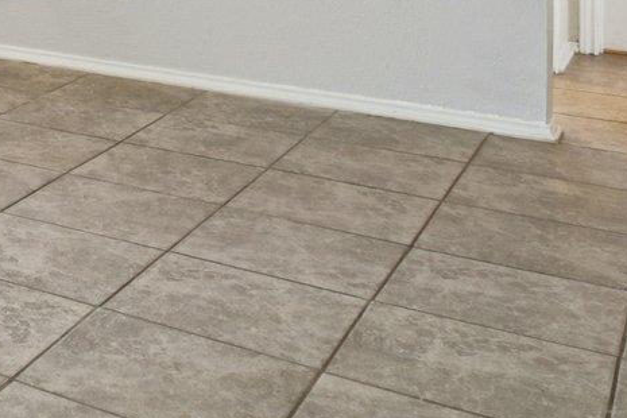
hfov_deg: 23.3
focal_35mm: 66
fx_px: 1149
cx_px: -359
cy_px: -254
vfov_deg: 17.8
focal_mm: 10
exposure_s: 1/13
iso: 400
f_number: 8
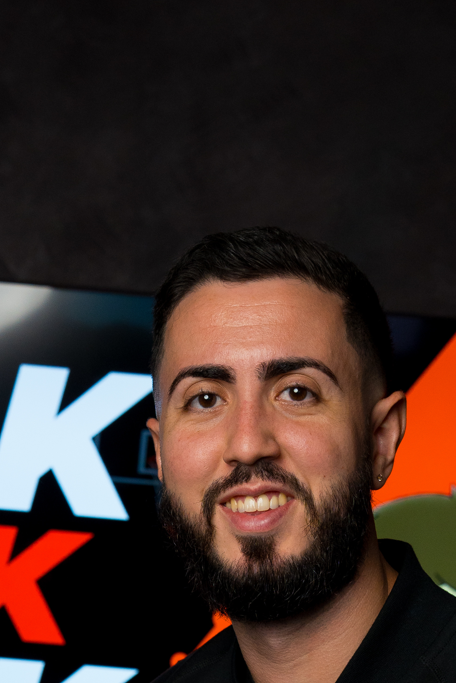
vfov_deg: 15.0
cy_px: 832
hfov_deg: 10.3
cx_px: 65
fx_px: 2507
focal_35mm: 132
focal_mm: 48
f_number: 5.6
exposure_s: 1/60
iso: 800
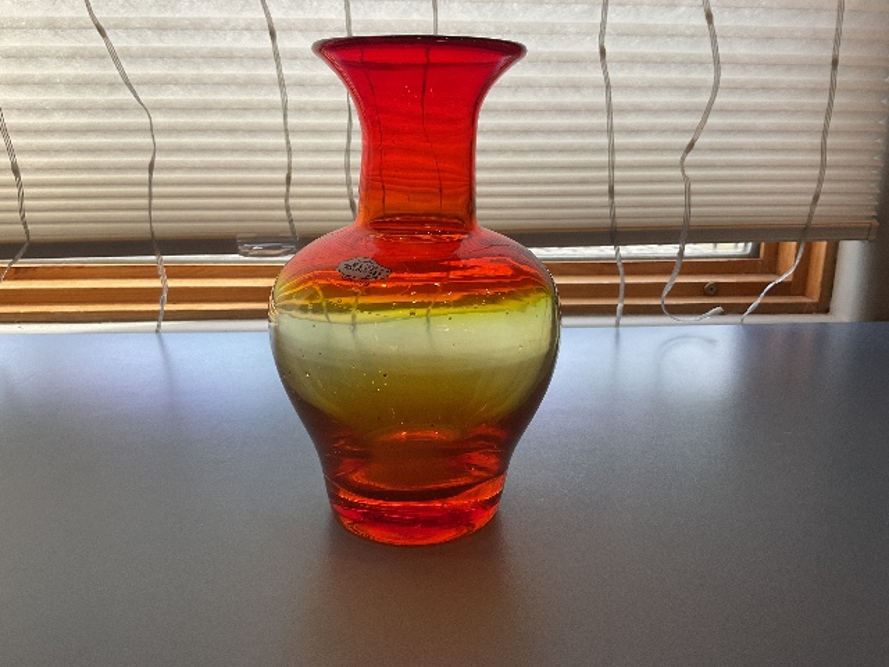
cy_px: 334
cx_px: 444
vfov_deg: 48.2
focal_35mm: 29
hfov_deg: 61.7
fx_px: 745
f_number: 1.8
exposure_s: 1/120
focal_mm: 3
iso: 40
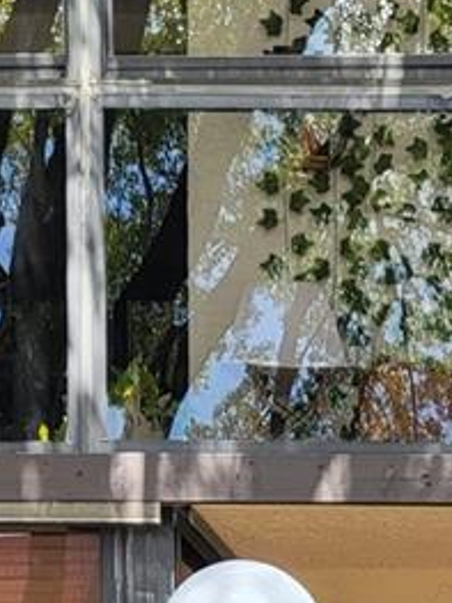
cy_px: 777
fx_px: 1324
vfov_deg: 22.9
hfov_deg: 19.0
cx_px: 420
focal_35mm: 76
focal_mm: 4.25
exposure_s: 1/357
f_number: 1.8
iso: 50
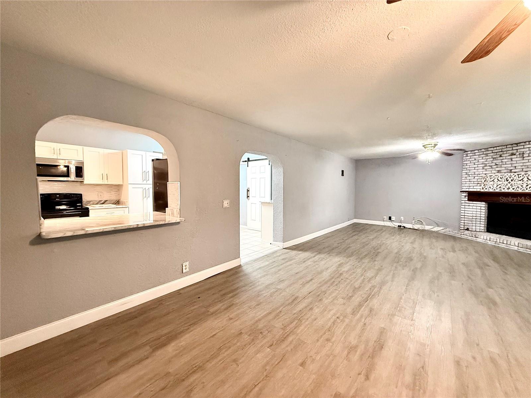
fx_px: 215
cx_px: 266
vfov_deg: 85.7
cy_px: 199
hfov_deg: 102.1
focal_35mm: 14
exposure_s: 1/60
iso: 640
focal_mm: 2.22
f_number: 2.2
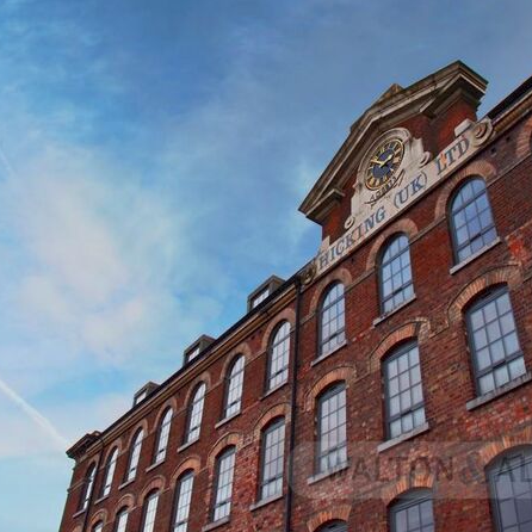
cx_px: 273
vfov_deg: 46.0
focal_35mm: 36
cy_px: 257
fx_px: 626
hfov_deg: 46.0
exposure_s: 1/400
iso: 400
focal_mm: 18
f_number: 10
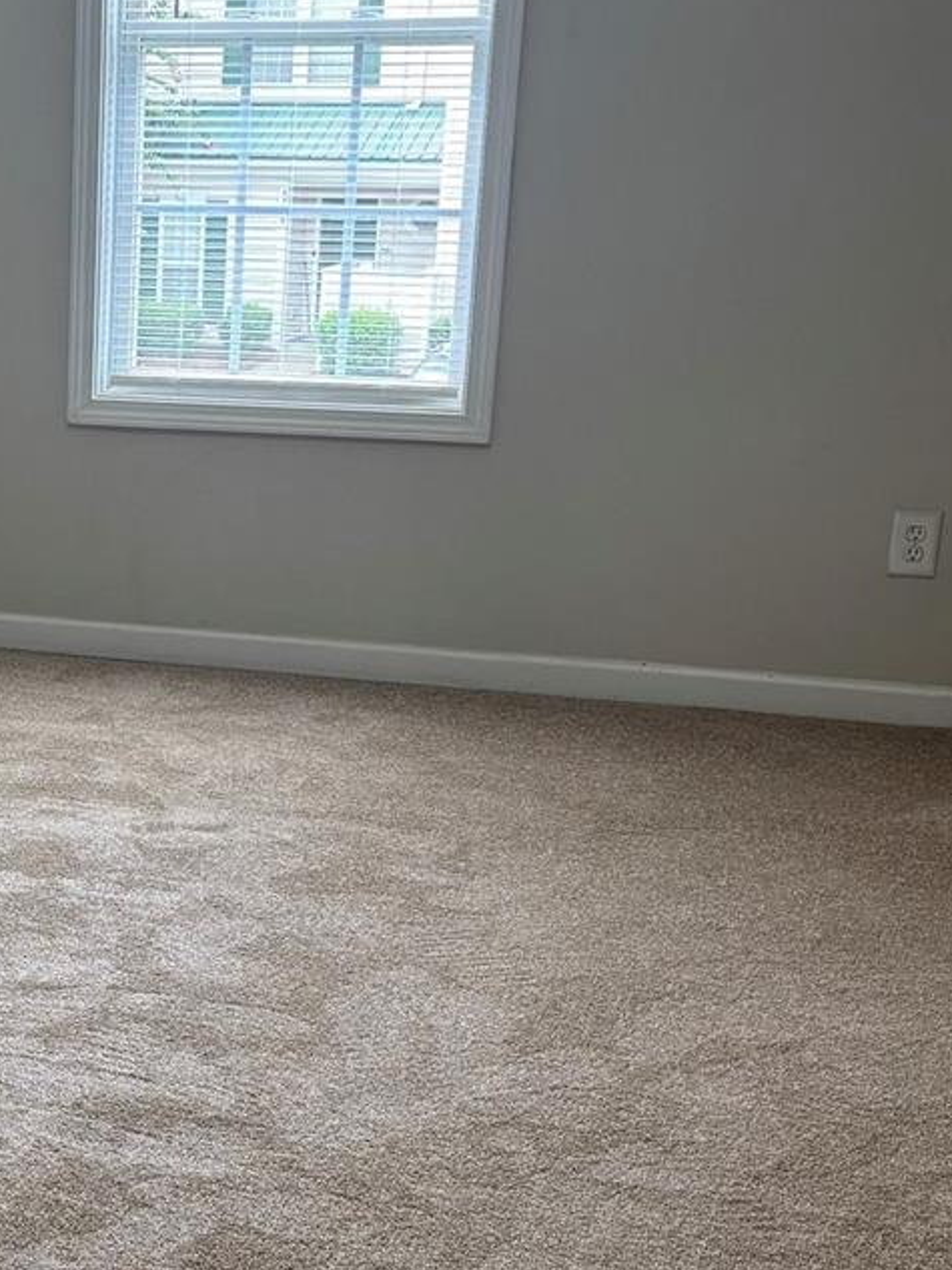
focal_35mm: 63
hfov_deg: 21.8
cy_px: 823
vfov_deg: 30.6
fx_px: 2312
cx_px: -140
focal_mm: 5.96
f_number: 1.6
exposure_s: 1/60
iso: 80
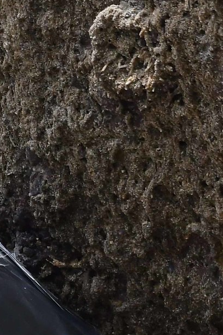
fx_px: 15349
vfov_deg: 1.2
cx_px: -250
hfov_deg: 0.8
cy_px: 202
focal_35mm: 1653
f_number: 8
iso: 400
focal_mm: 280
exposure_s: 1/1250
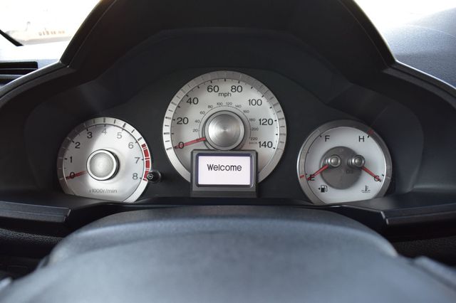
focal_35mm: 30
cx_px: 228
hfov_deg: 62.0
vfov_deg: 43.6
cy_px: 152
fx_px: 380
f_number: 6.3
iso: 450
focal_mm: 20
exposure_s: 1/15
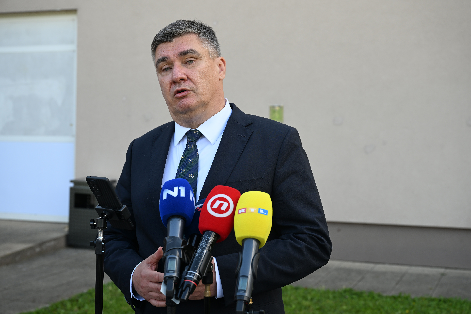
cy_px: 157
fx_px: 733
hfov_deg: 35.6
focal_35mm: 56
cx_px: 236
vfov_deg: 24.2
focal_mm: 56
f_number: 5.6
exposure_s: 1/250
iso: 250
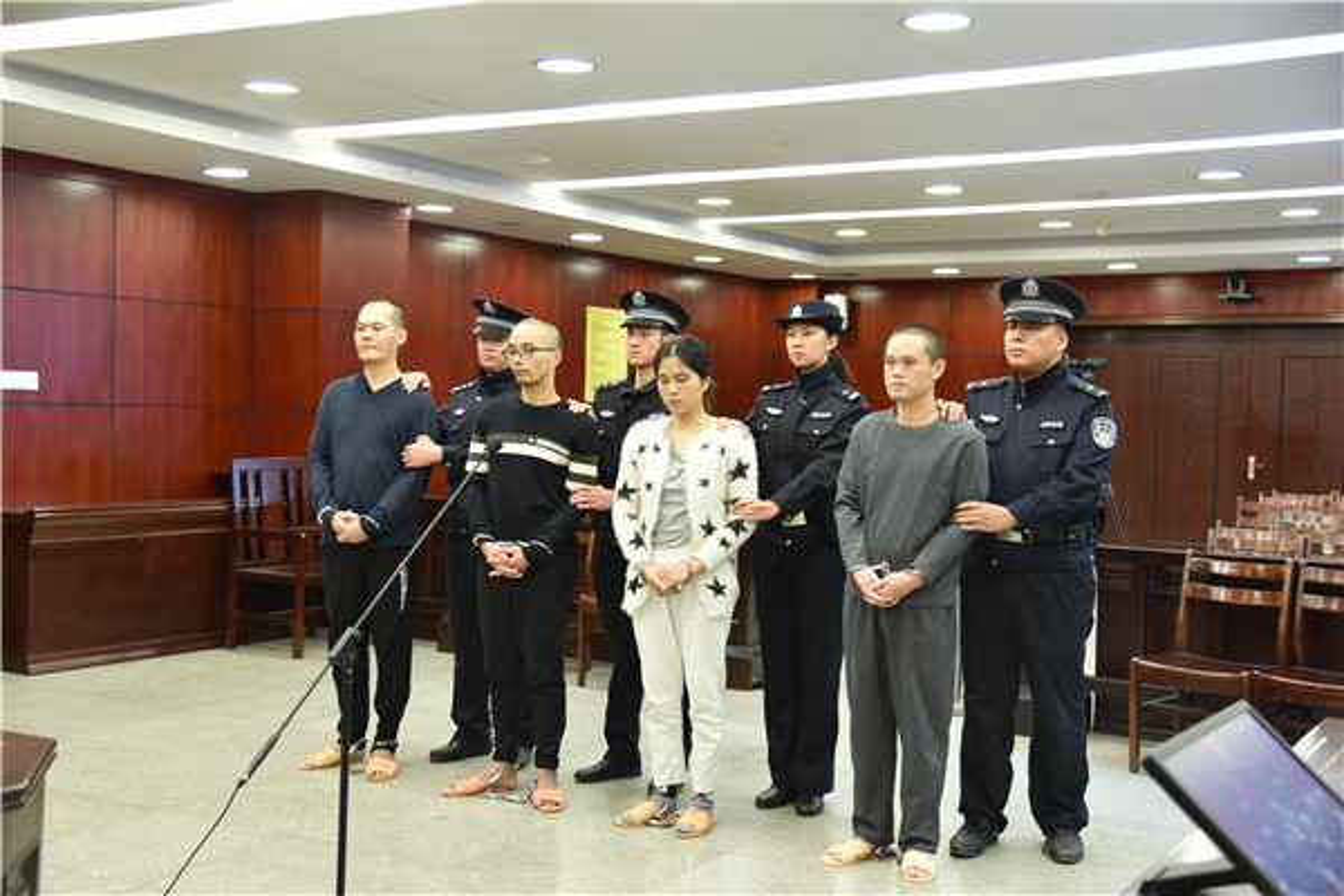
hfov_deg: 44.5
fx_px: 1643
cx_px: 672
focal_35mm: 44
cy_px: 448
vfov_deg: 30.5
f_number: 4
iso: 1250
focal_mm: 44
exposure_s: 1/60
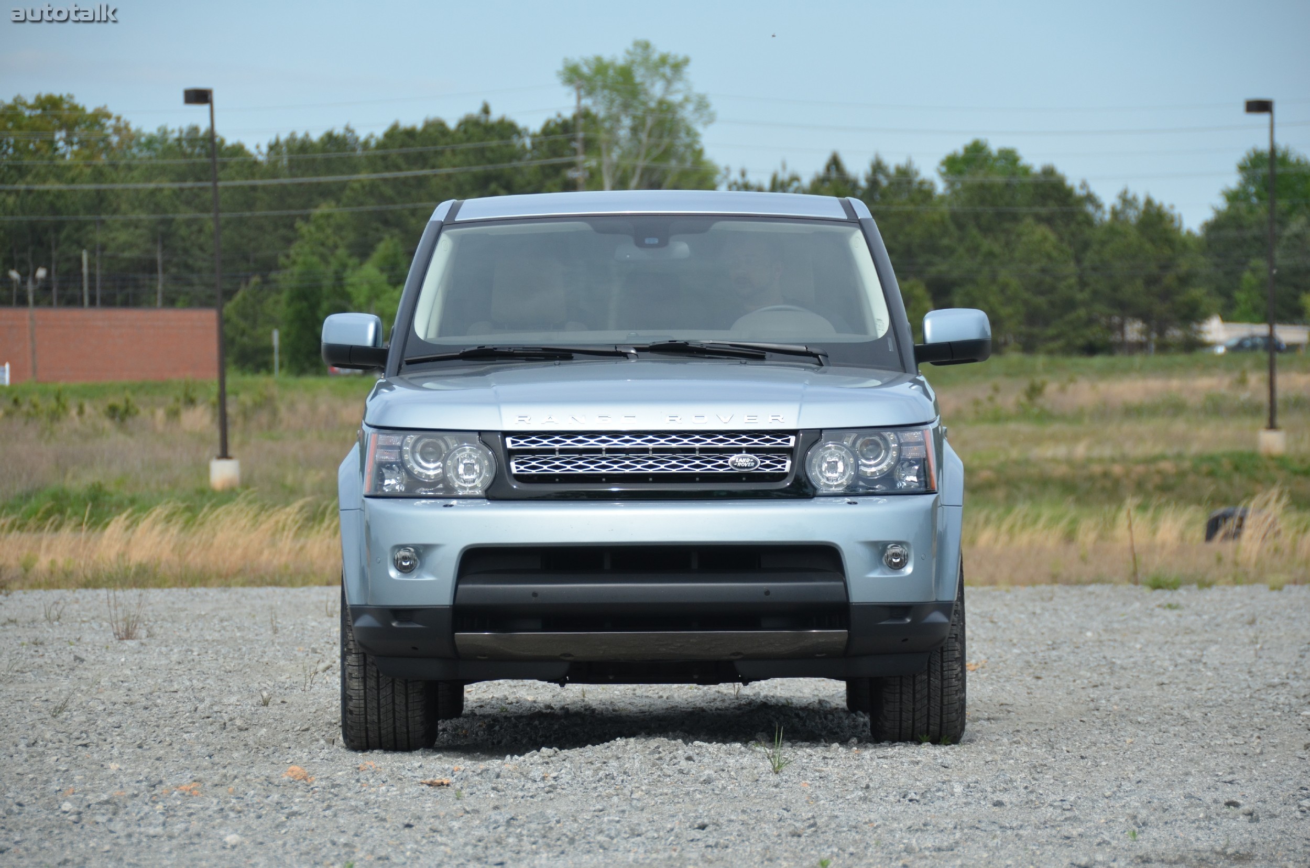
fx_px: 6537
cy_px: 434
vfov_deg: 7.6
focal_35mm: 180
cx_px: 655
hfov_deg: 11.4
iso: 400
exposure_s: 1/1600
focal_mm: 120
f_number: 5.6
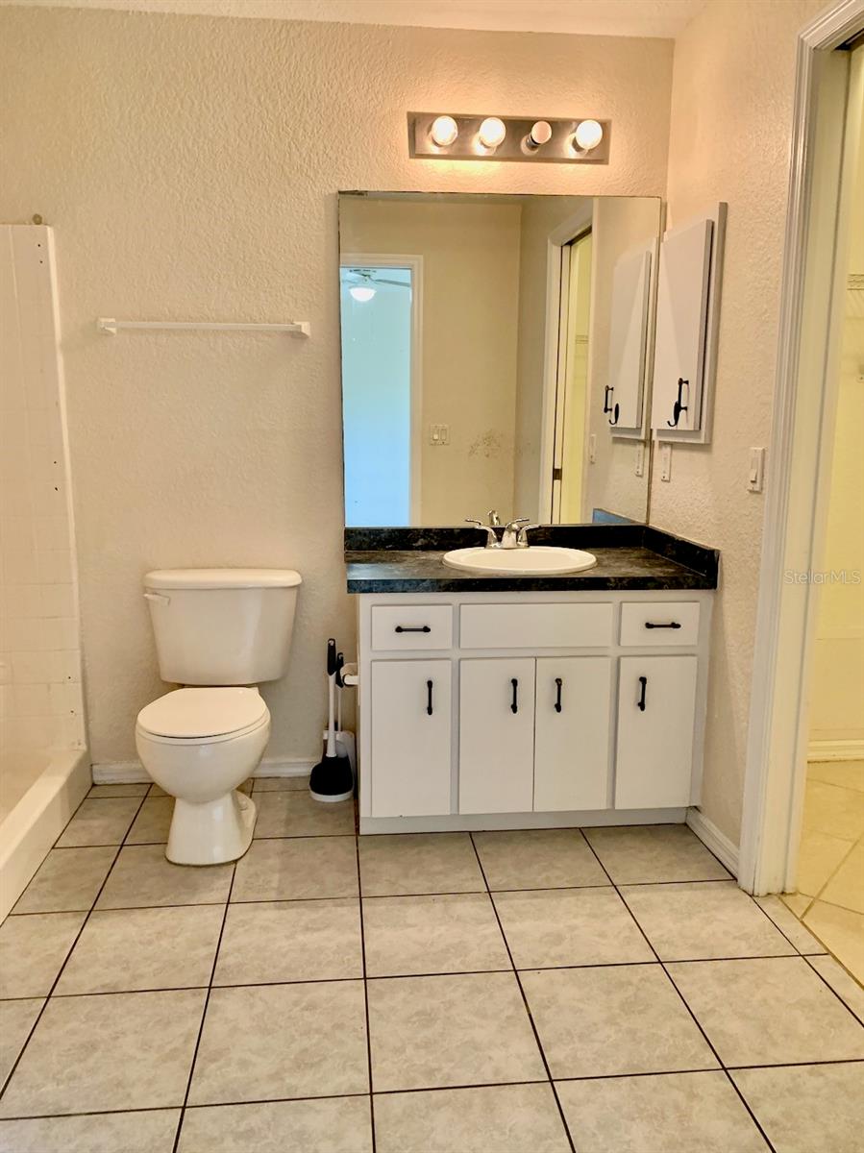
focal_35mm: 26
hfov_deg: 53.0
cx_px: 432
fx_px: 866
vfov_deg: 67.3
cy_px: 576
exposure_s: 1/60
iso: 160
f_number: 1.8
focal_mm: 4.25
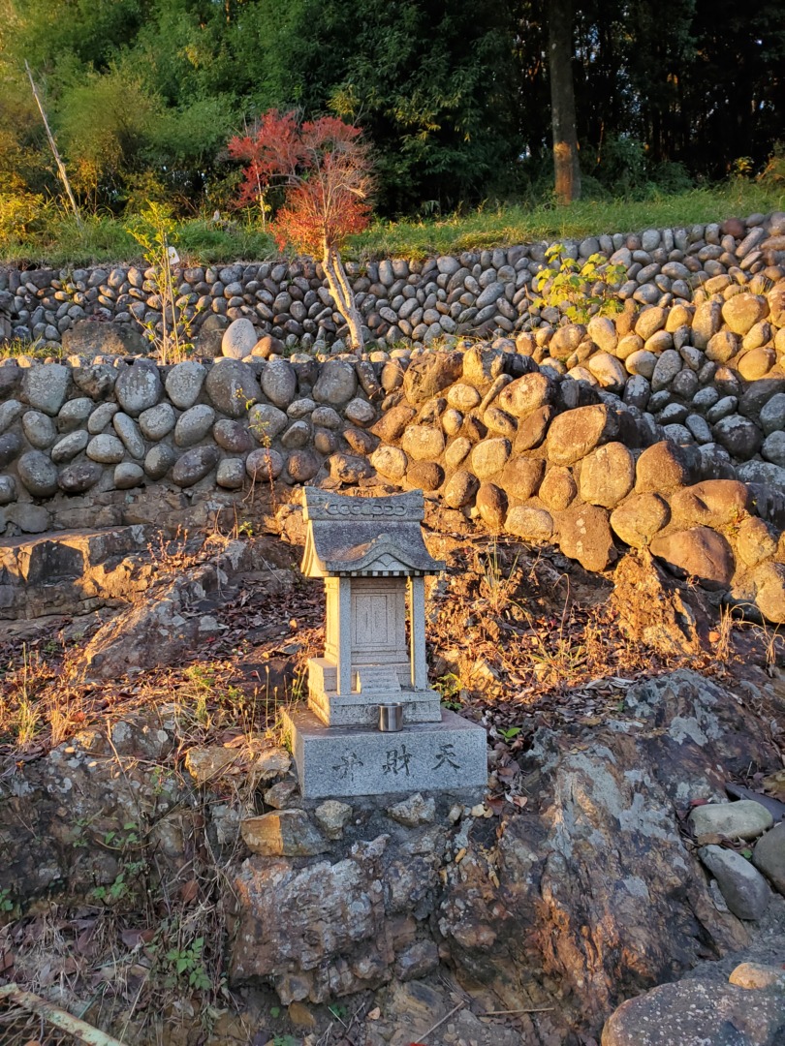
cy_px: 523
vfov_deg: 67.3
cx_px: 392
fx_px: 786
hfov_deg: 53.1
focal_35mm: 26
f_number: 2.4
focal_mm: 4.3
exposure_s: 1/100
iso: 125
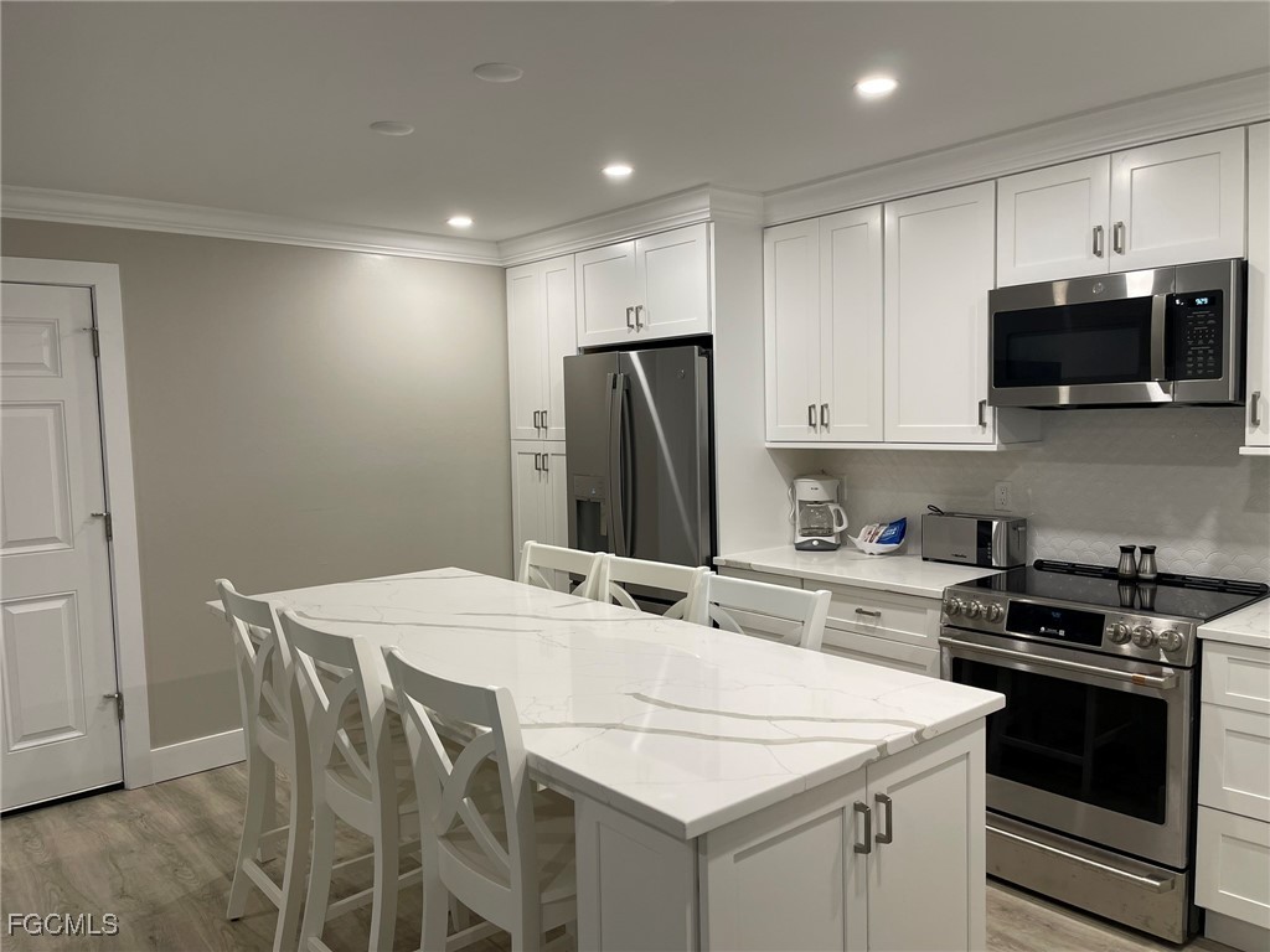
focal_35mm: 25
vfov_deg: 54.9
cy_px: 476
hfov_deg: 69.4
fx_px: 917
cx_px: 635
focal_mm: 5.1
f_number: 1.6
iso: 125
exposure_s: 1/120
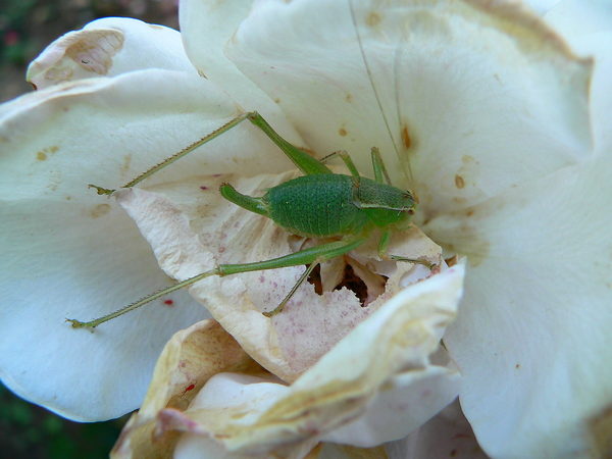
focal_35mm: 36
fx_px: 636
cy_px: 230
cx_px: 306
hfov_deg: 51.4
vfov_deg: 39.7
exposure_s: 1/80
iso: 100
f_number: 2.8
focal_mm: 6
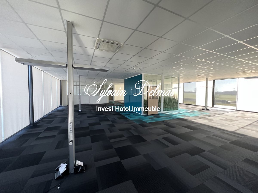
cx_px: 129
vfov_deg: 89.9
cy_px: 96
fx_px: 97
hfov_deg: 106.2
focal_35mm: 13
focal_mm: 1.57
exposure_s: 1/99
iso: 200
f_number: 1.8
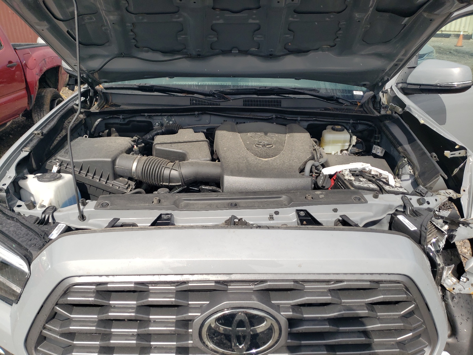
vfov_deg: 53.1
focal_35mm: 26
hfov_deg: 67.3
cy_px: 178
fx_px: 355
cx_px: 236
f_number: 1.5
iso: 50
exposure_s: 1/3333
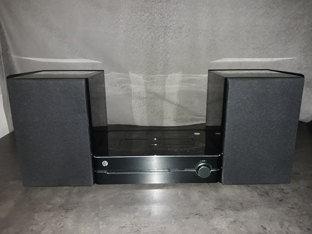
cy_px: 117
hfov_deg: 63.4
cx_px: 156
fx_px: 252
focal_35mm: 28
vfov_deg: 49.7
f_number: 1.9
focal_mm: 3.7
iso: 160
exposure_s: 1/20
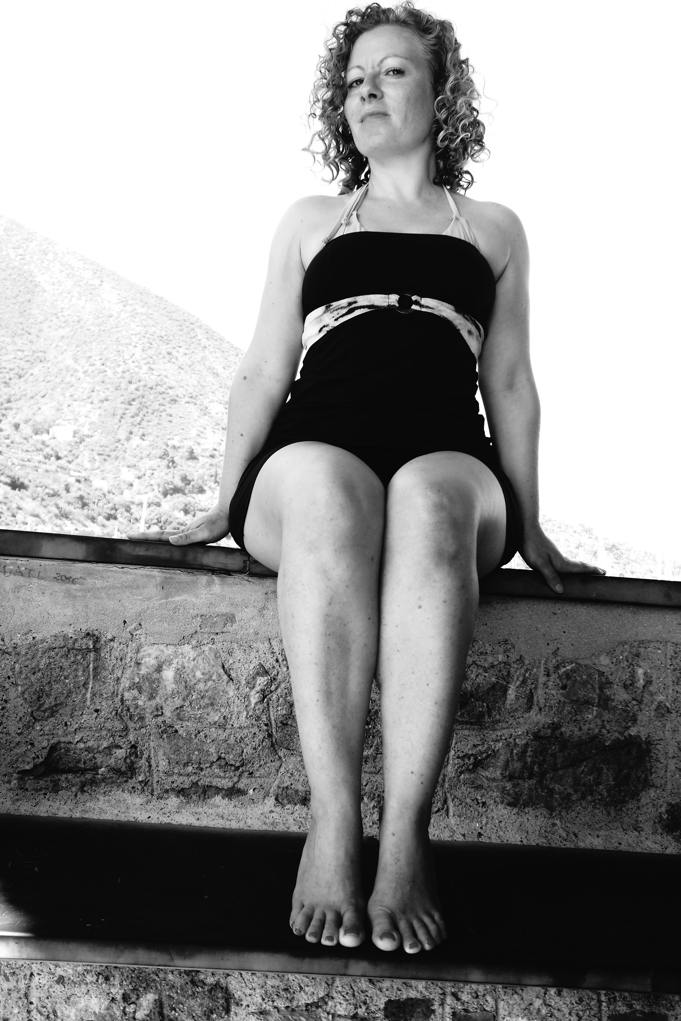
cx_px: 340
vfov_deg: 55.8
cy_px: 510
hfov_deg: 38.9
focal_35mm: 34
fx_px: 965
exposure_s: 1/400
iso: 125
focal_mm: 12.78
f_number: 3.2
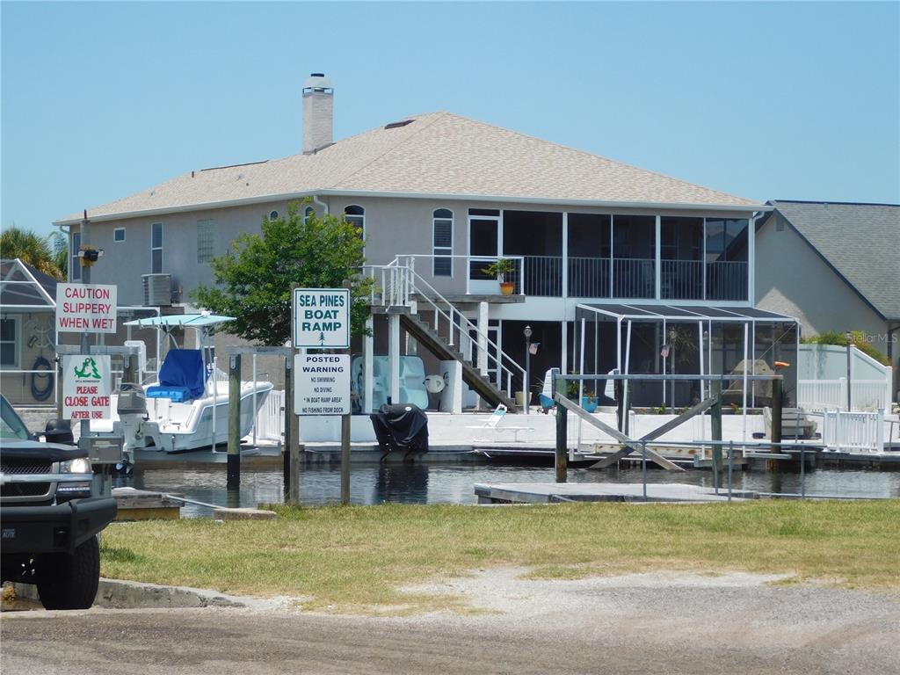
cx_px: 450
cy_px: 338
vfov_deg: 12.9
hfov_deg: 17.1
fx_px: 2990
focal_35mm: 115
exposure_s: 1/1000
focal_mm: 20.3
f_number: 4.8
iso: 125
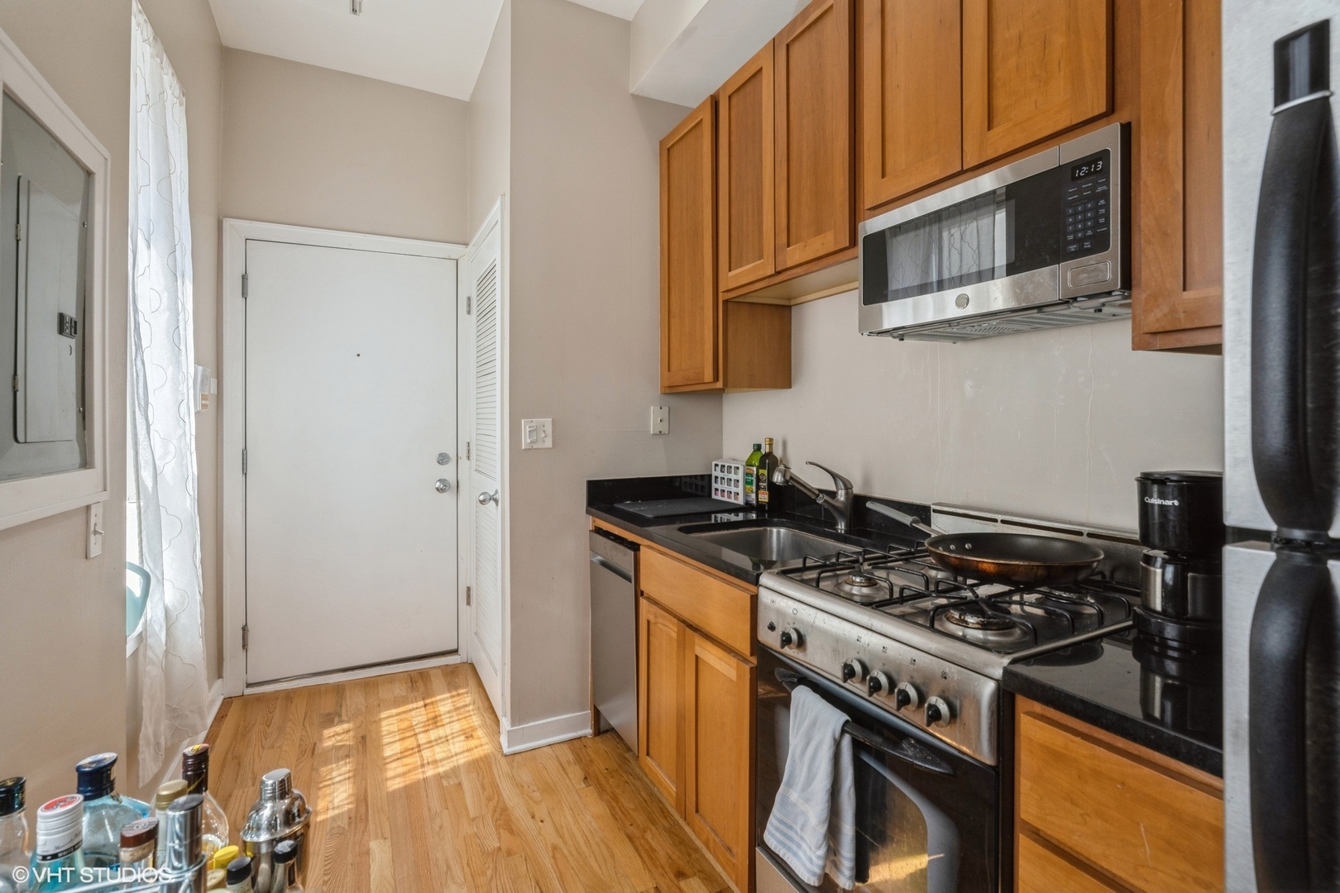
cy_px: 446
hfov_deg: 96.7
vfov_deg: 73.7
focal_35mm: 16
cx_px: 670
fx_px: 596
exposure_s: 1/60
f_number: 8
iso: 320
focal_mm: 16
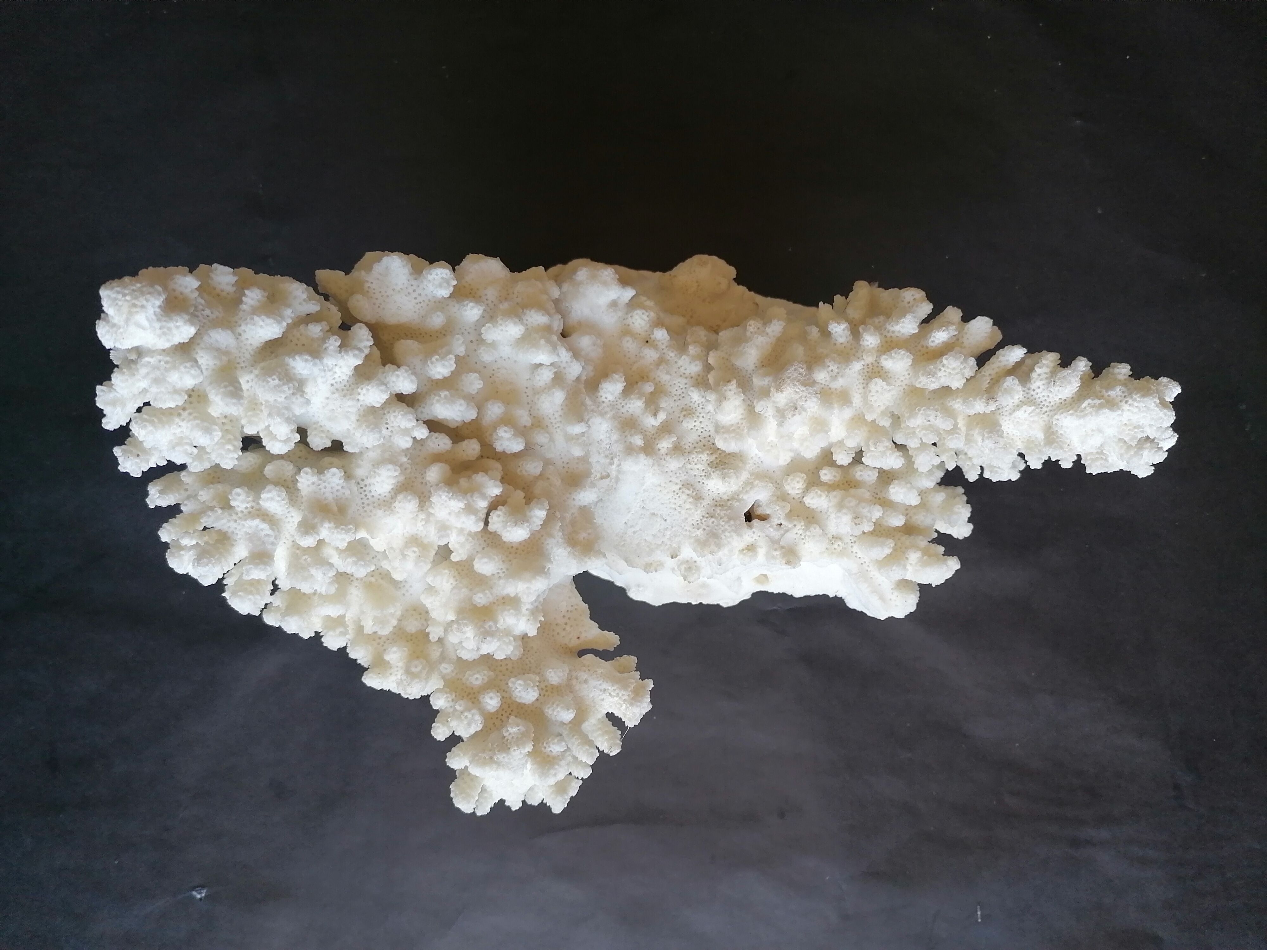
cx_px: 634
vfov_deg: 51.4
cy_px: 475
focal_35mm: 27
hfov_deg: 65.3
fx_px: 988
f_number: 1.8
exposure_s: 1/50
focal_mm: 4.75
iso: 100
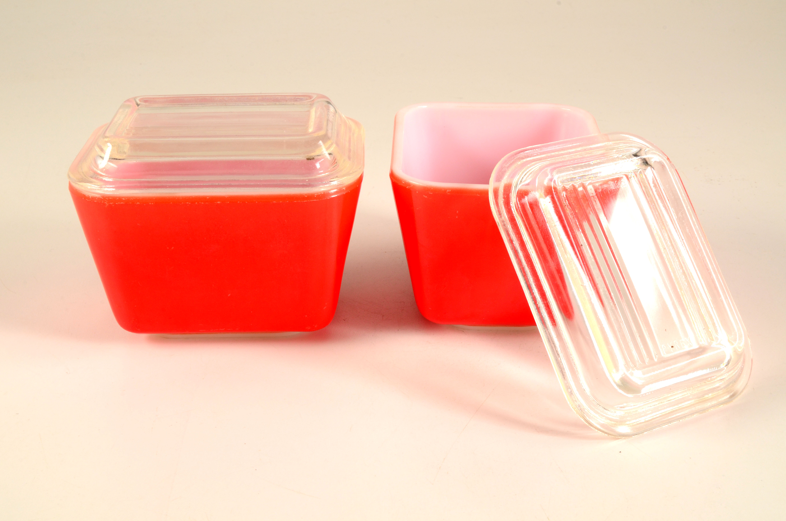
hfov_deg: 35.1
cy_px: 260
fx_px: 1242
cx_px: 393
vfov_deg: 23.7
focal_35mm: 57
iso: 200
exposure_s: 1/160
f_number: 20
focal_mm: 38
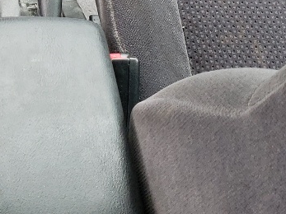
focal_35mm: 120
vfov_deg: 11.7
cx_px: -28
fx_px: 991
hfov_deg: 16.0
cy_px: -121
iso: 50
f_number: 1.5
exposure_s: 1/130
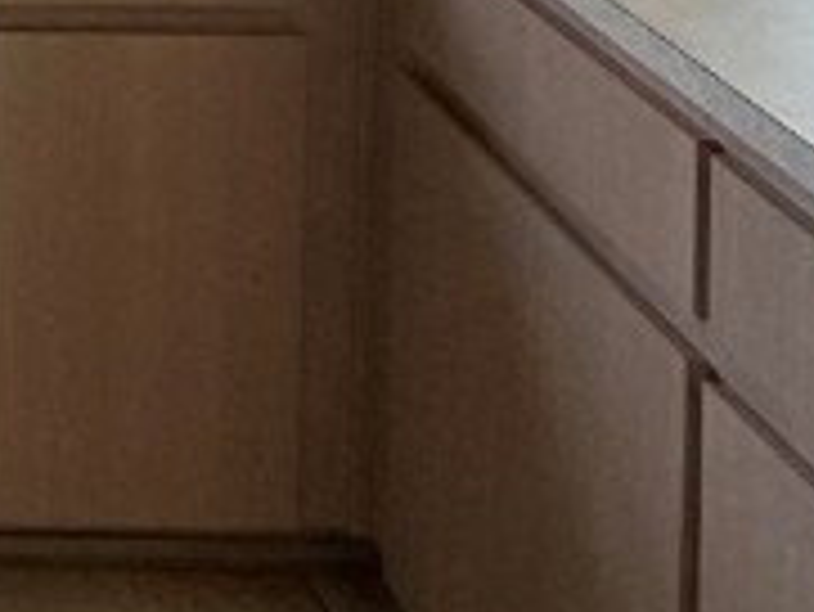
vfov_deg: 14.5
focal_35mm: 79
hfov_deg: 20.3
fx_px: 1859
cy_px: -706
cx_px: -486
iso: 320
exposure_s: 1/120
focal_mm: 2.22
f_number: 2.2
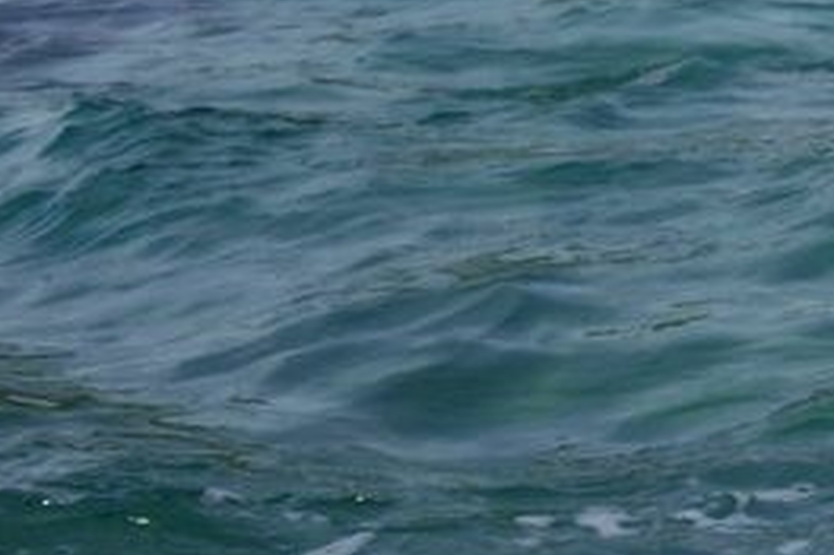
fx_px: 3380
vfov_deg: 9.0
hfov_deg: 10.9
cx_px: 2255
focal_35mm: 146
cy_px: -458
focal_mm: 24
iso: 320
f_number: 10
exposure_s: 1/320
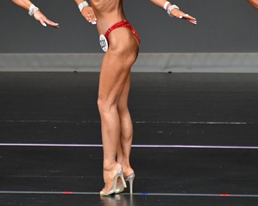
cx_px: 28
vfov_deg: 2.2
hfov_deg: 2.7
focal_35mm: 708
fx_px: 5406
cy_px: 46
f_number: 5.6
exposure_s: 1/400
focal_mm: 250
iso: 4000
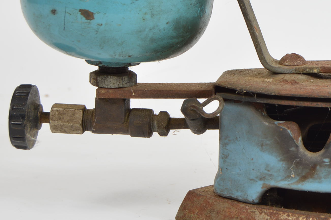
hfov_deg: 14.5
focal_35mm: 139
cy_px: 31
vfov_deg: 9.8
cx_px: 330
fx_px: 1277
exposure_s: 1/80
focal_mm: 40
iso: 100
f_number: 9
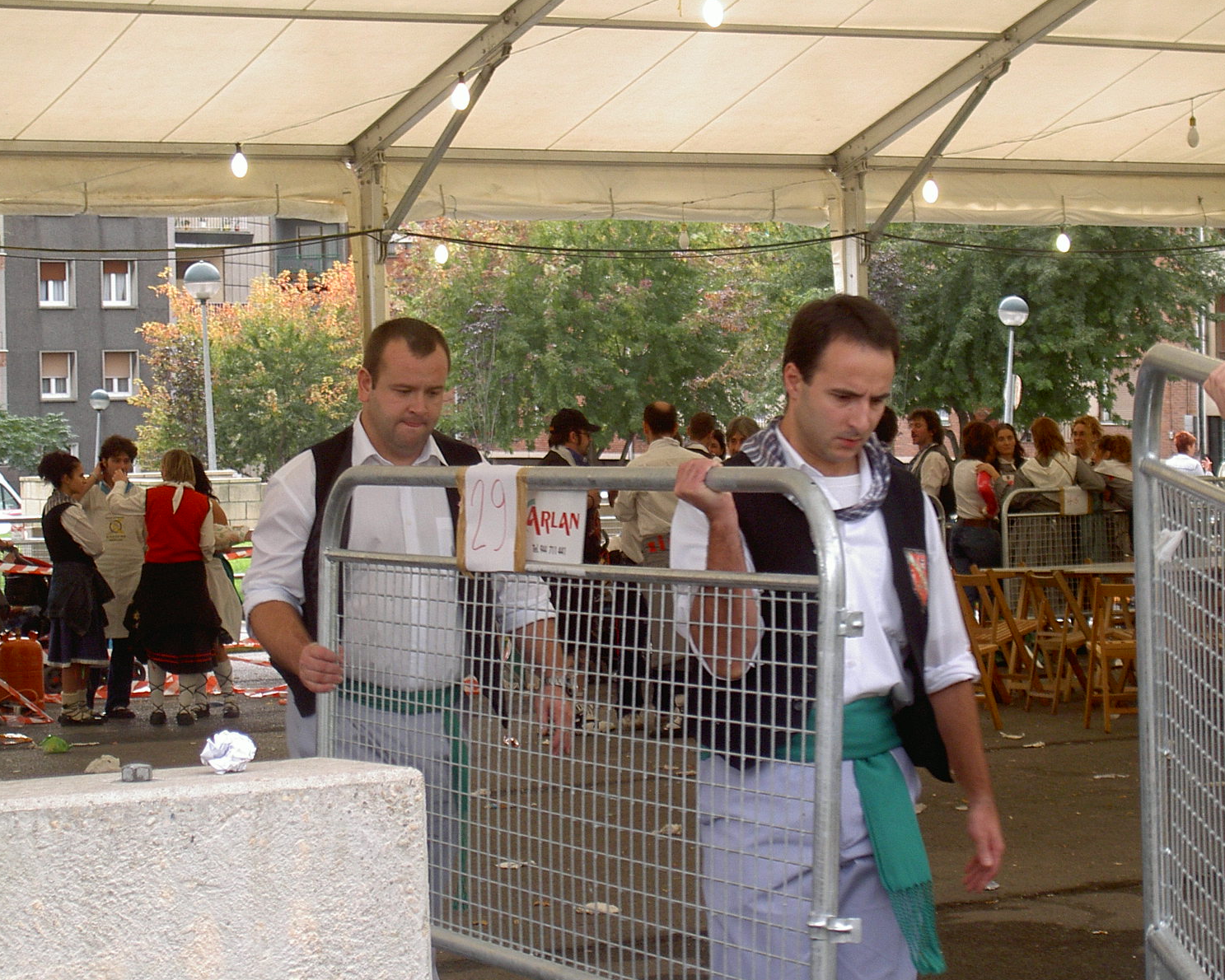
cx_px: 589
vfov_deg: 14.7
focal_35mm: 105
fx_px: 3807
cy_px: 492
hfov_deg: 18.3
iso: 100
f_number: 4.5
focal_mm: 20.6
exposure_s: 1/84
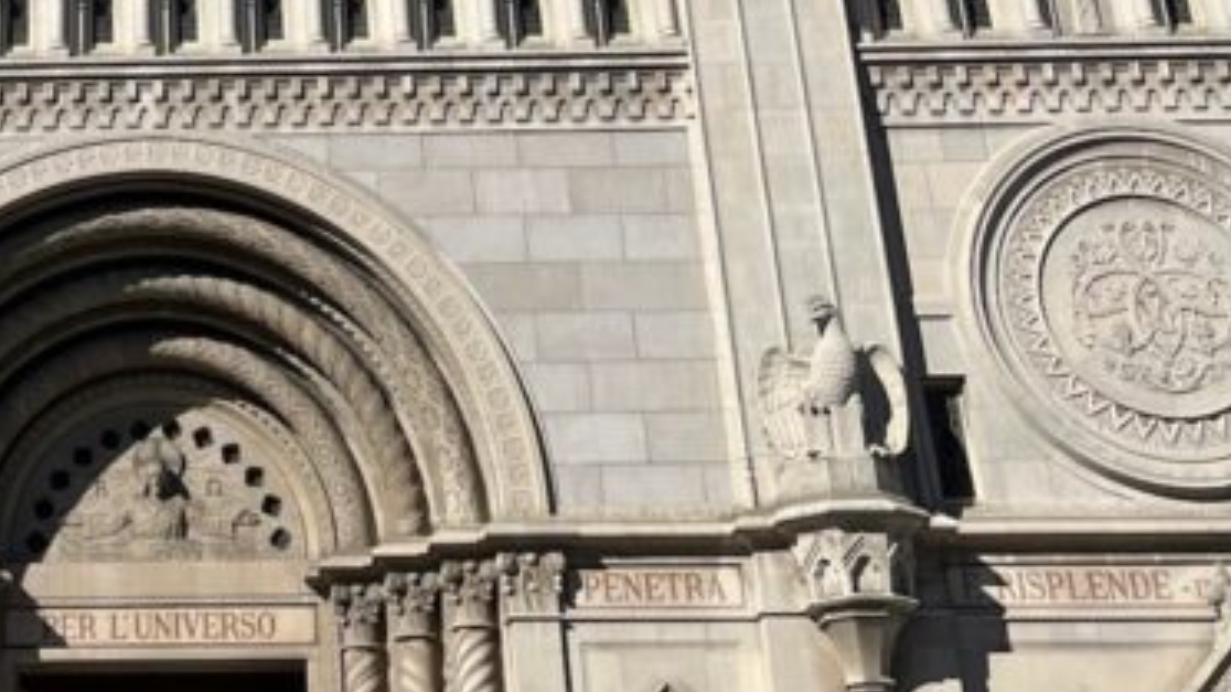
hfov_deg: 26.2
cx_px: 96
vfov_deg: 14.4
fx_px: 2545
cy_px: -358
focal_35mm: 78
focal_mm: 5.1
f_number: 1.6
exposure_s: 1/6494
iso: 50
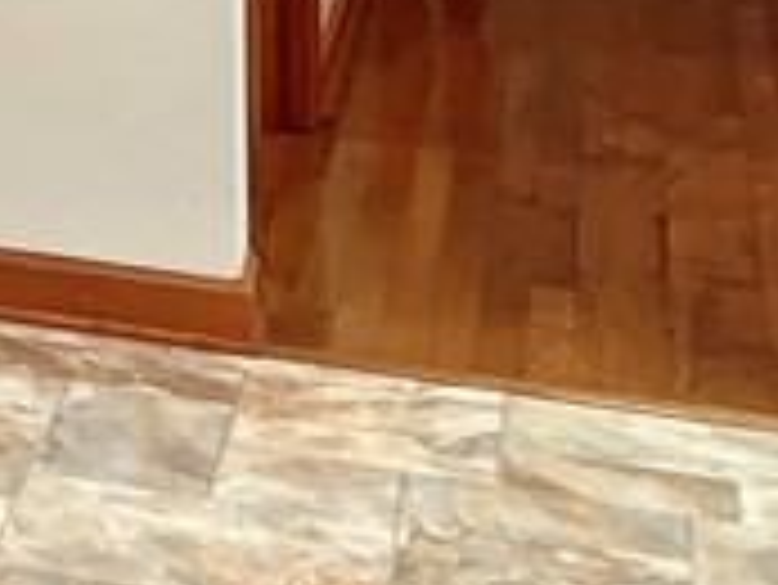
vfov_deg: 8.5
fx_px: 3464
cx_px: -1088
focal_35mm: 154
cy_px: -968
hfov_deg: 10.9
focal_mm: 4.25
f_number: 1.8
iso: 25
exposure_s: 1/22
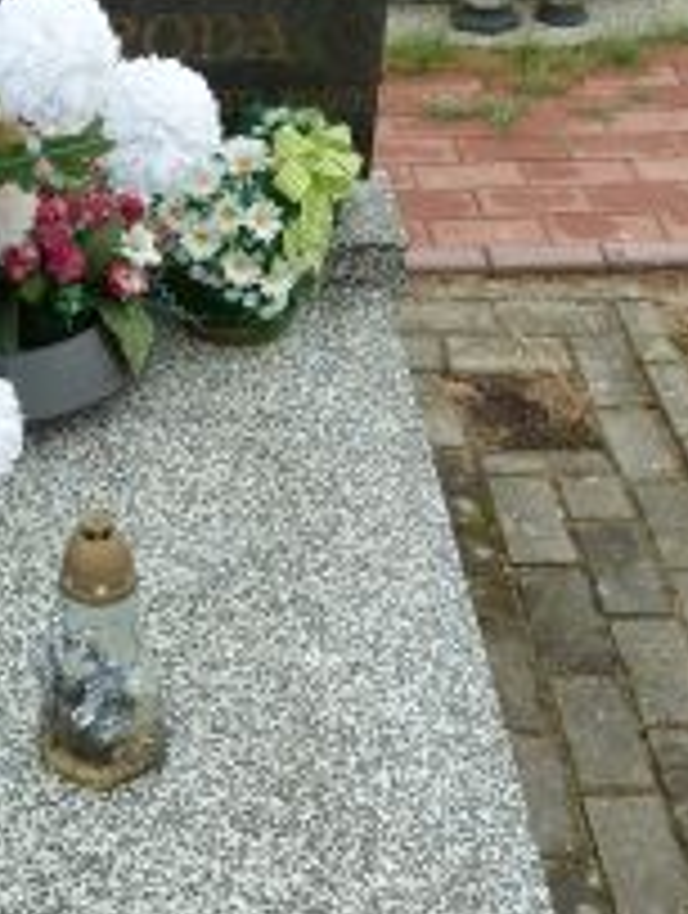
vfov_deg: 32.4
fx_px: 1559
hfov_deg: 24.3
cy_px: 590
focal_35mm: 59
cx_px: 81
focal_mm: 4.1
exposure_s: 1/200
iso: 160
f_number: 4
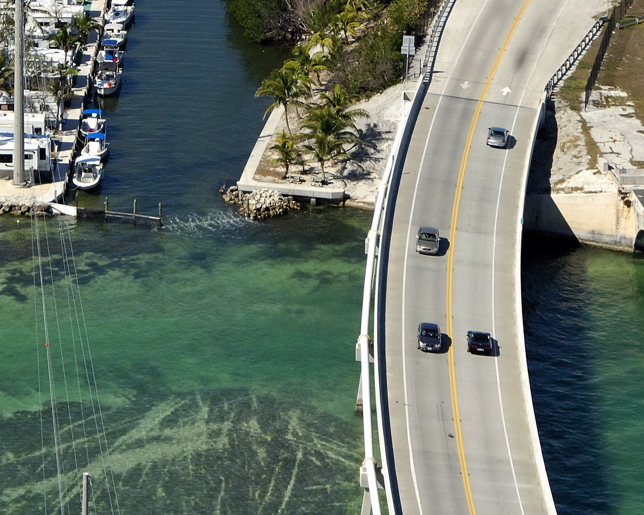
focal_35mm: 219
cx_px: 124
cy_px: -10
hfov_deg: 8.8
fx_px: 4173
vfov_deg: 7.0
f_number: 9
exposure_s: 1/1000
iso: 400
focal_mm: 58
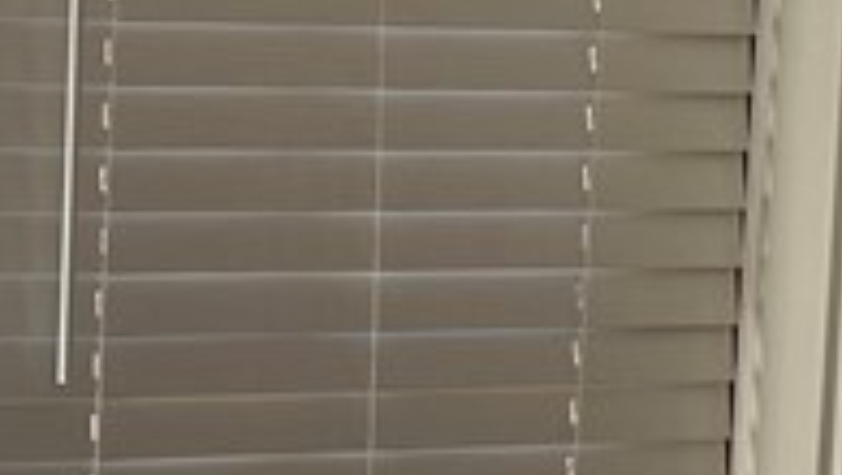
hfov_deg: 15.7
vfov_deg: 8.9
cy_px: 259
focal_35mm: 137
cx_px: 367
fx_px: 3061
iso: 80
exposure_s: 1/680
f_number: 1.78
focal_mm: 6.86
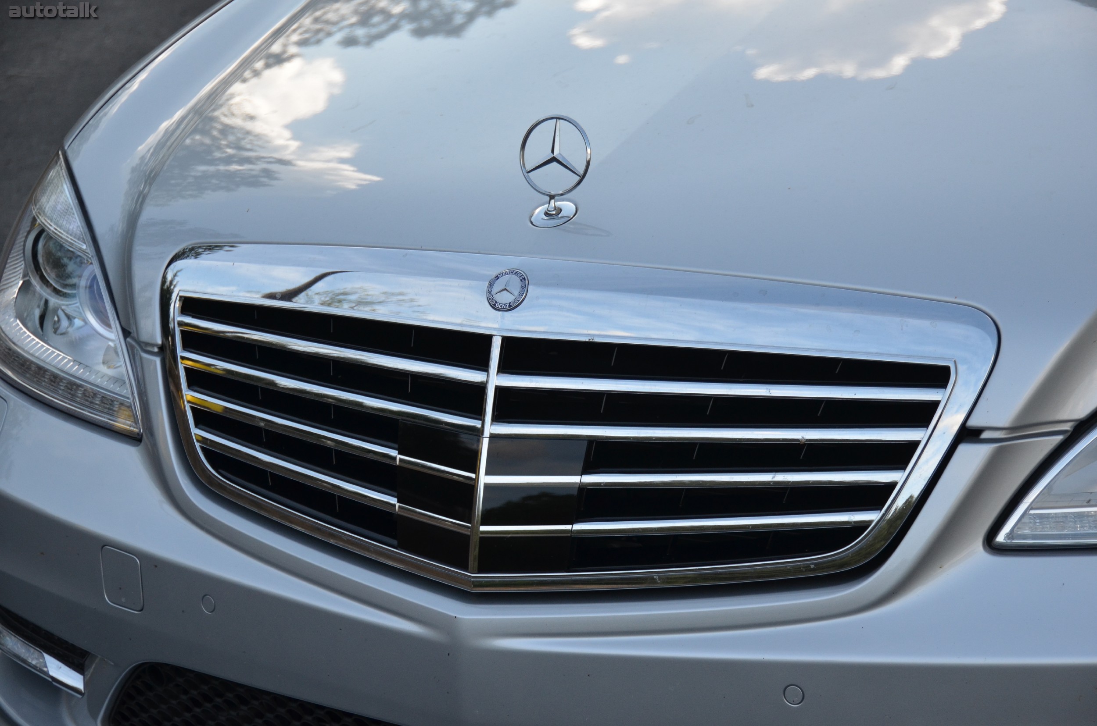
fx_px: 2828
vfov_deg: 14.6
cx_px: 548
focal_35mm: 93
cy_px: 363
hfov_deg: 22.0
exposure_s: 1/1000
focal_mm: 62
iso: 560
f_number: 4.8
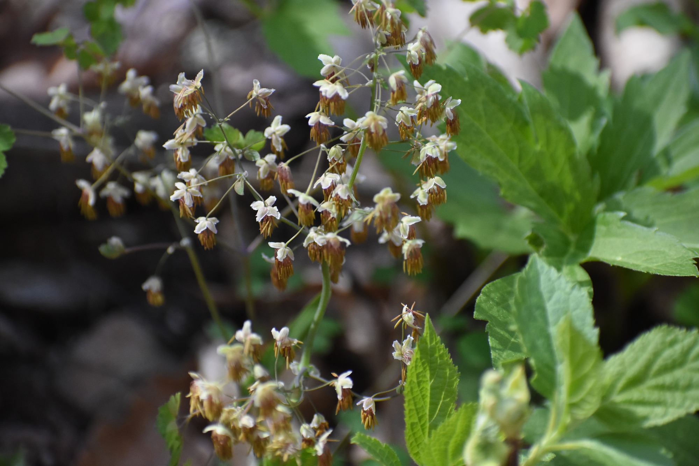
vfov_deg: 5.1
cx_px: 350
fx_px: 5244
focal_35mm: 270
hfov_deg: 7.6
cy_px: 233
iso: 1800
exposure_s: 1/1000
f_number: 6.3
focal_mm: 180
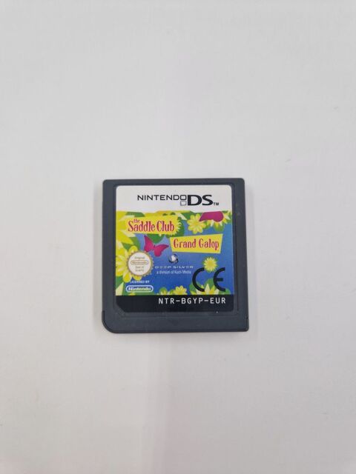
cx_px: 178
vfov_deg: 73.9
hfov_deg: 58.9
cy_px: 237
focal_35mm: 23
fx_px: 315
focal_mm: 5.4
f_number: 1.8
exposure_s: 1/56
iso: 50
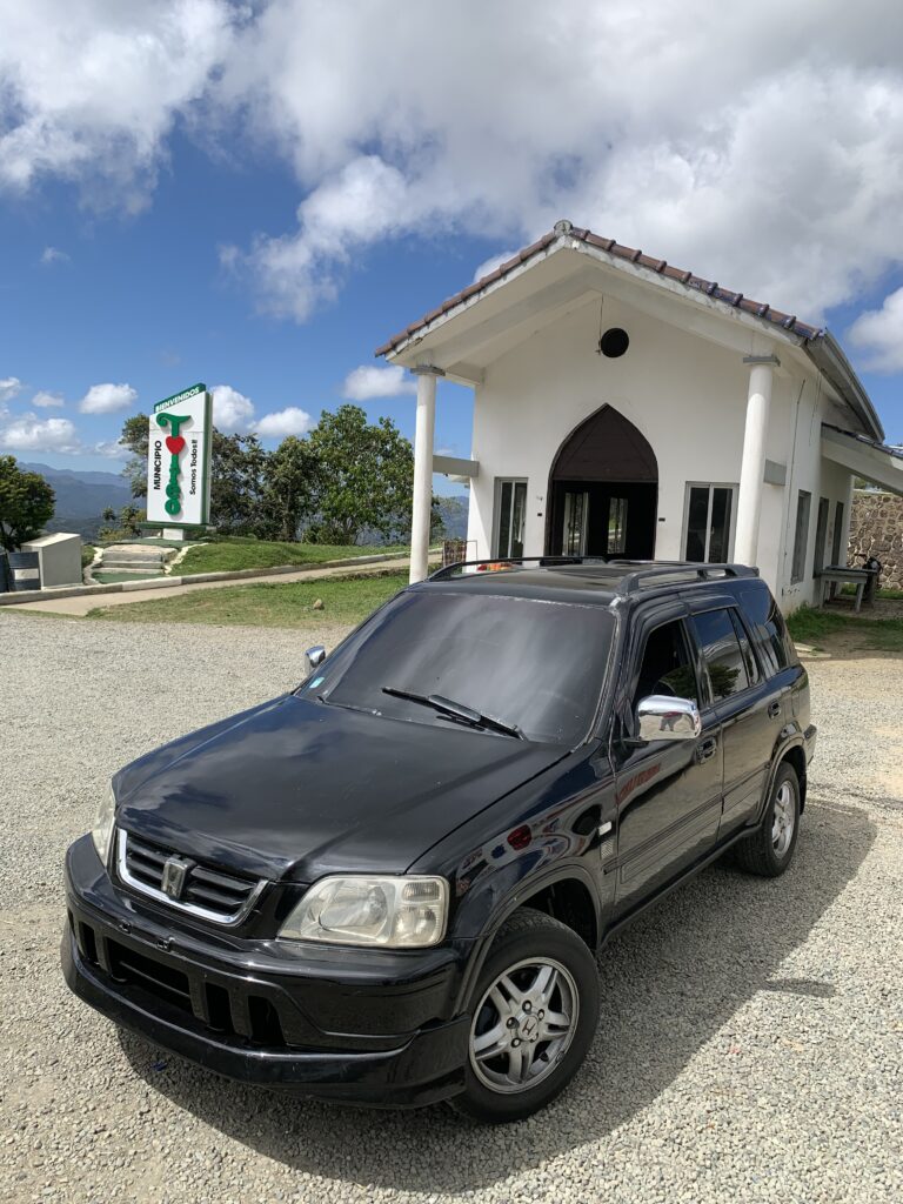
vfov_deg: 67.3
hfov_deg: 53.1
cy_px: 602
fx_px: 904
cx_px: 452
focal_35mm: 26
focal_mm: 4.25
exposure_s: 1/2481
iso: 25
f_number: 1.8
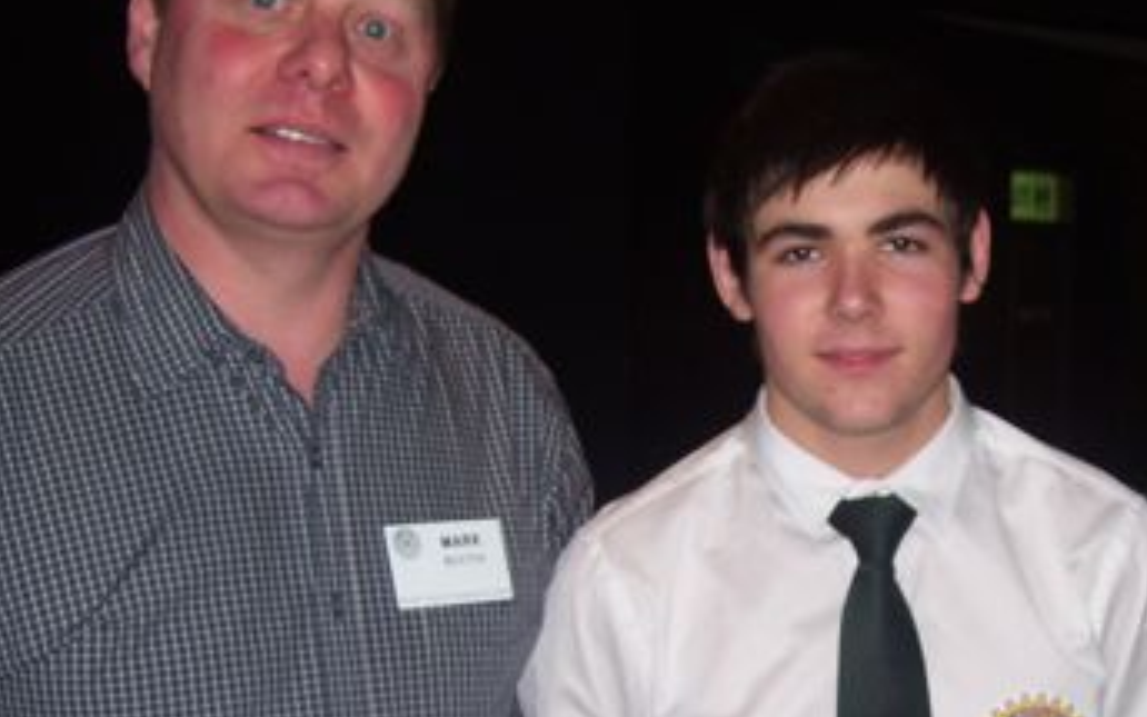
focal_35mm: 71
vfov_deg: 18.1
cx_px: 837
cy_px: 624
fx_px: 2219
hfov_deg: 28.6
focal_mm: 6
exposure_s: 1/60
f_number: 2.7
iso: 80
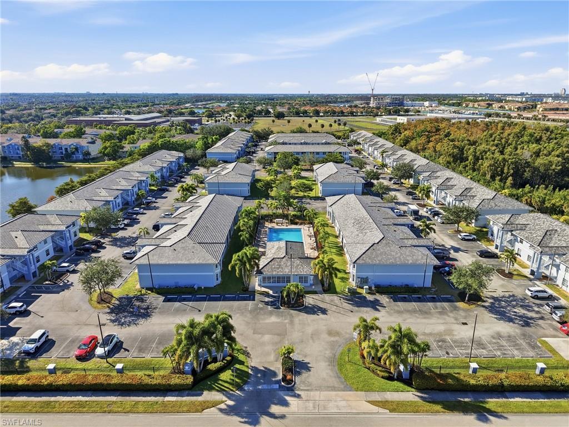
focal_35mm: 24
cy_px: 214
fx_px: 394
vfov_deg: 56.8
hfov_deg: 71.6
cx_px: 284
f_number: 1.8
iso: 100
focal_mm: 8.7
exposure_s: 1/3200
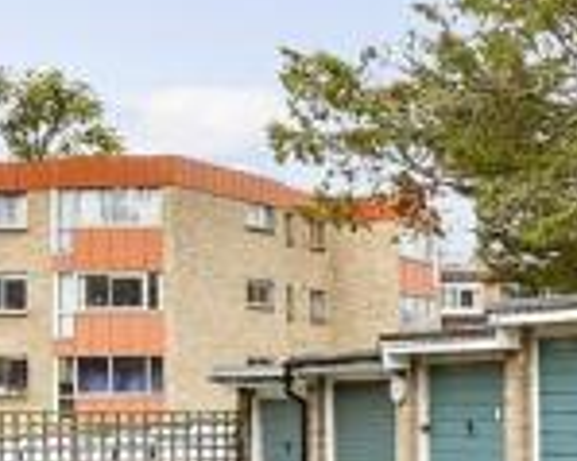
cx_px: 1080
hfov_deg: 16.2
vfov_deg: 15.6
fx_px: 1655
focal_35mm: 97
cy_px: 424
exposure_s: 1/40
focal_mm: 10
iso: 160
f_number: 8
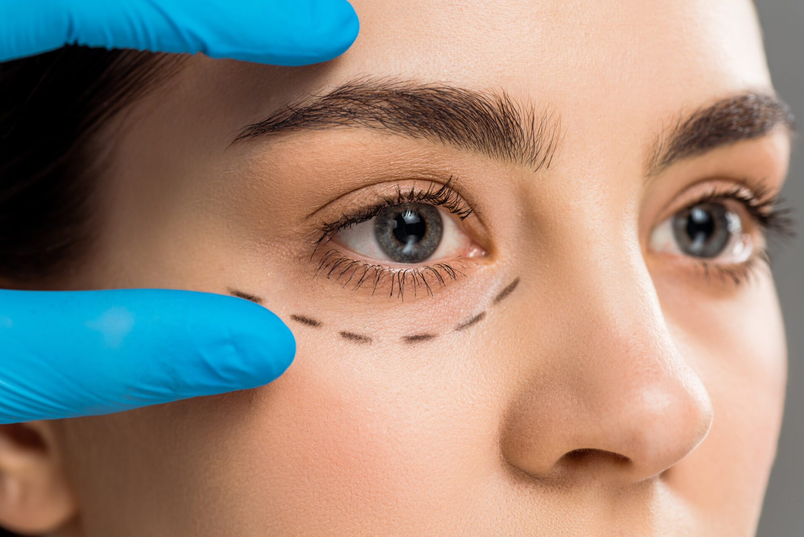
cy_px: 257
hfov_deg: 18.3
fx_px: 2502
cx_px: 387
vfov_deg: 12.2
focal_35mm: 112
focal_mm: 105
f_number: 5.6
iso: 125
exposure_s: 1/160
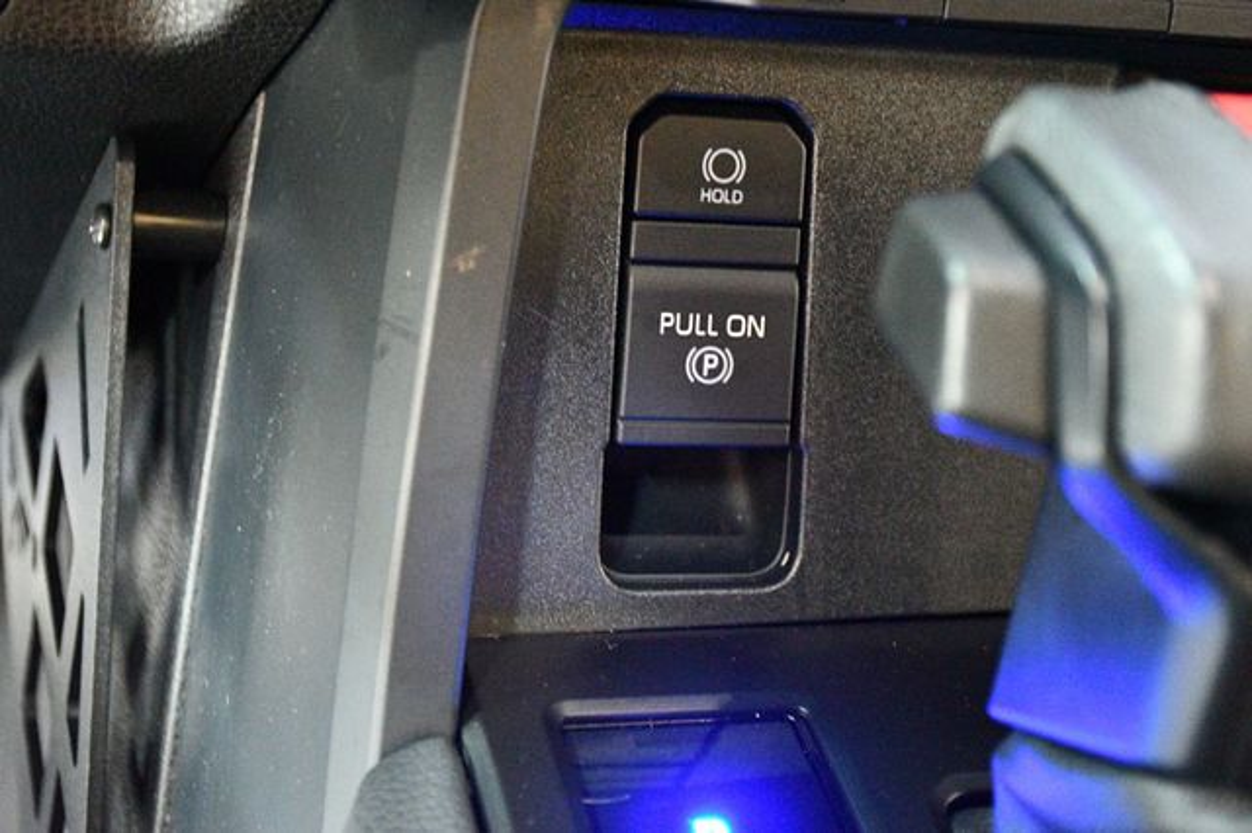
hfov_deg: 30.1
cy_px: 416
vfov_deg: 20.3
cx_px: 626
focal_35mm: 67
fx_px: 2329
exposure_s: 1/13
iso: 12800
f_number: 4.5
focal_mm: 45
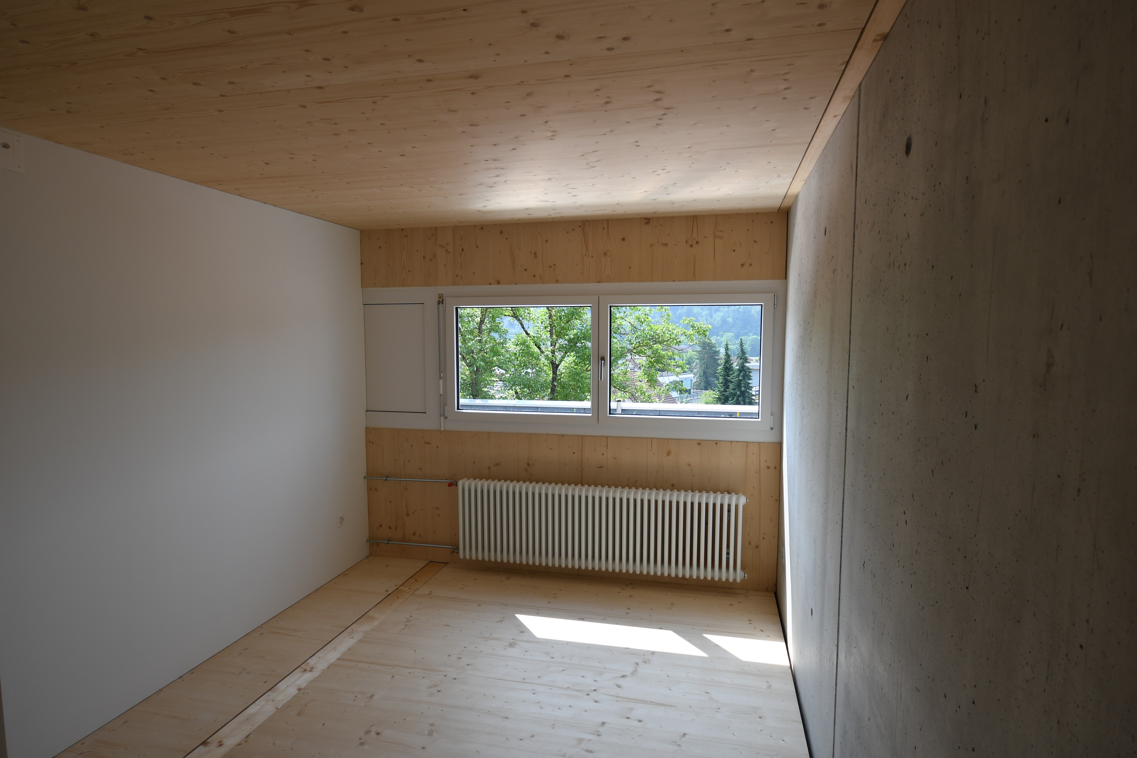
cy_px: 379
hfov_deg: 84.0
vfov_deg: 61.9
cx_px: 568
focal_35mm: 20
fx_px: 632
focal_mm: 10
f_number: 5
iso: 100
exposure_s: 1/100
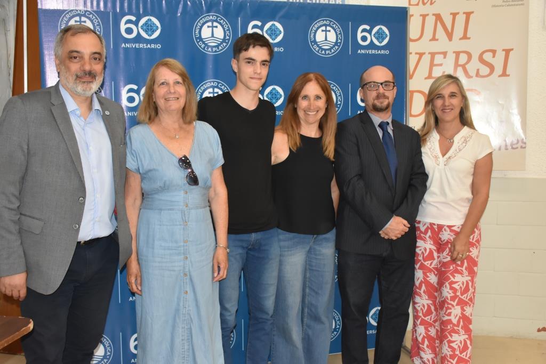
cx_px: 273
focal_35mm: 40
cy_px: 182
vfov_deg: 33.0
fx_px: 614
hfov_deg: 47.9
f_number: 5.6
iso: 1600
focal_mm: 27
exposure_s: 1/100
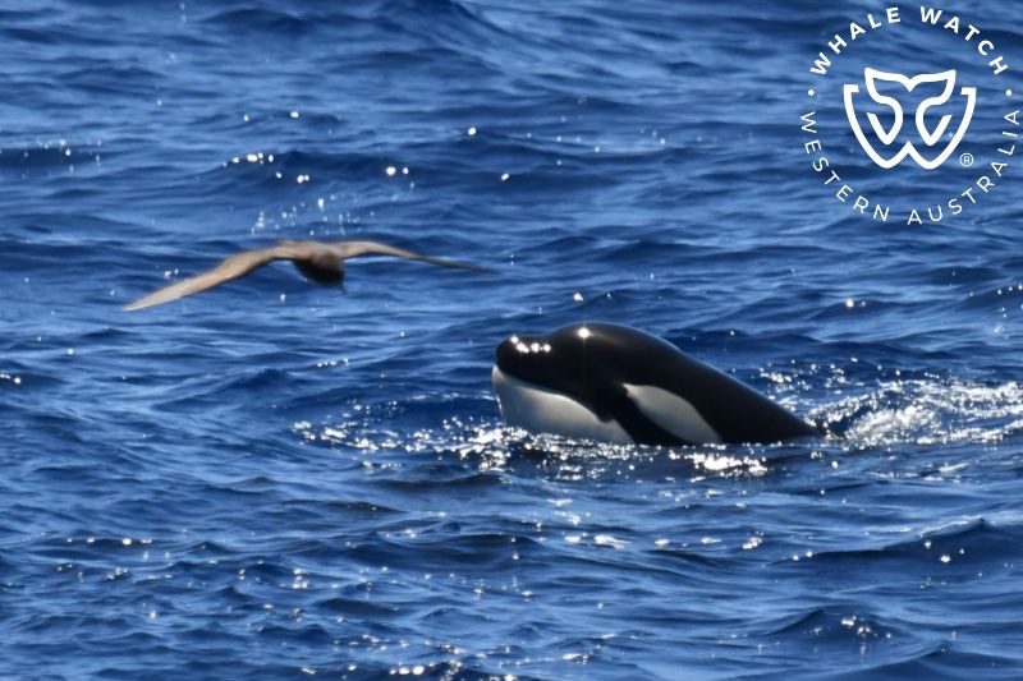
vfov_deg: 2.3
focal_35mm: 600
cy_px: 340
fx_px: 17045
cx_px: 512
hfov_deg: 3.4
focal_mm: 600
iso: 1100
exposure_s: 1/8000
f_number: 6.3
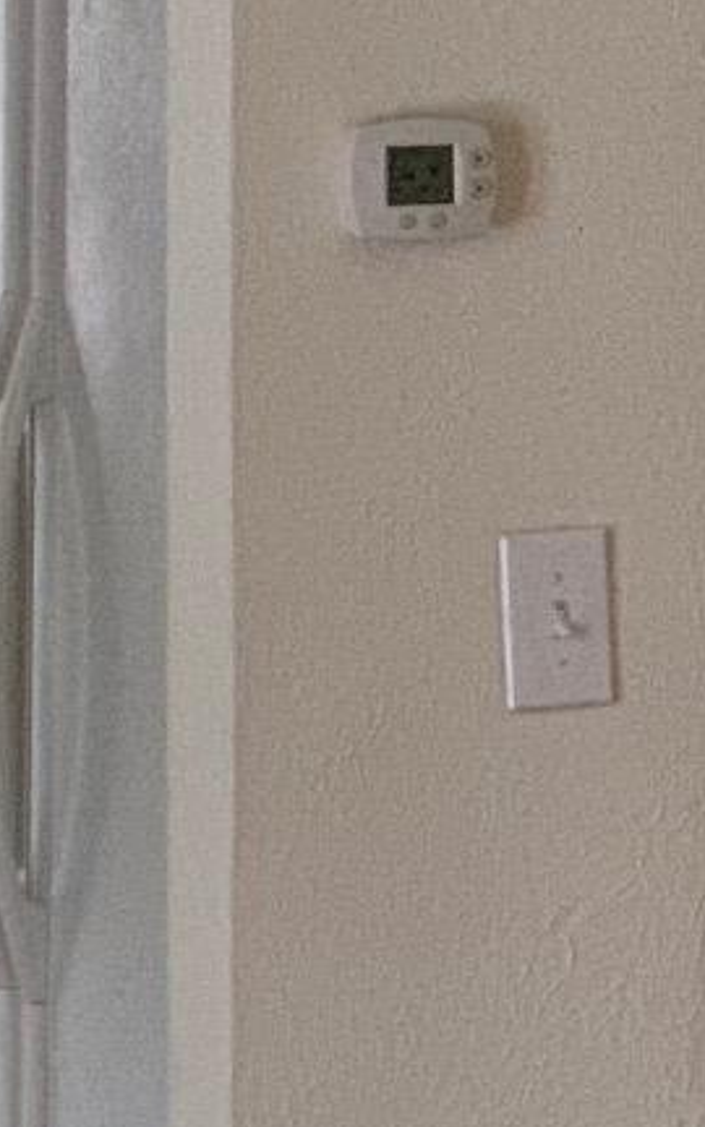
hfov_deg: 5.0
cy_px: 425
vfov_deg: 8.2
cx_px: -856
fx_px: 7901
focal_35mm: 257
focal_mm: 6
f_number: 2.4
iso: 320
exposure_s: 1/60
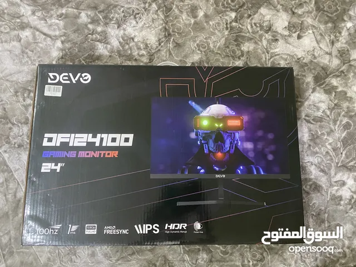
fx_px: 267
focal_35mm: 26
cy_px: 134
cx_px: 178
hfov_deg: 67.3
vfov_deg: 53.1
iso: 640
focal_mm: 4.25
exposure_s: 1/33
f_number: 1.8
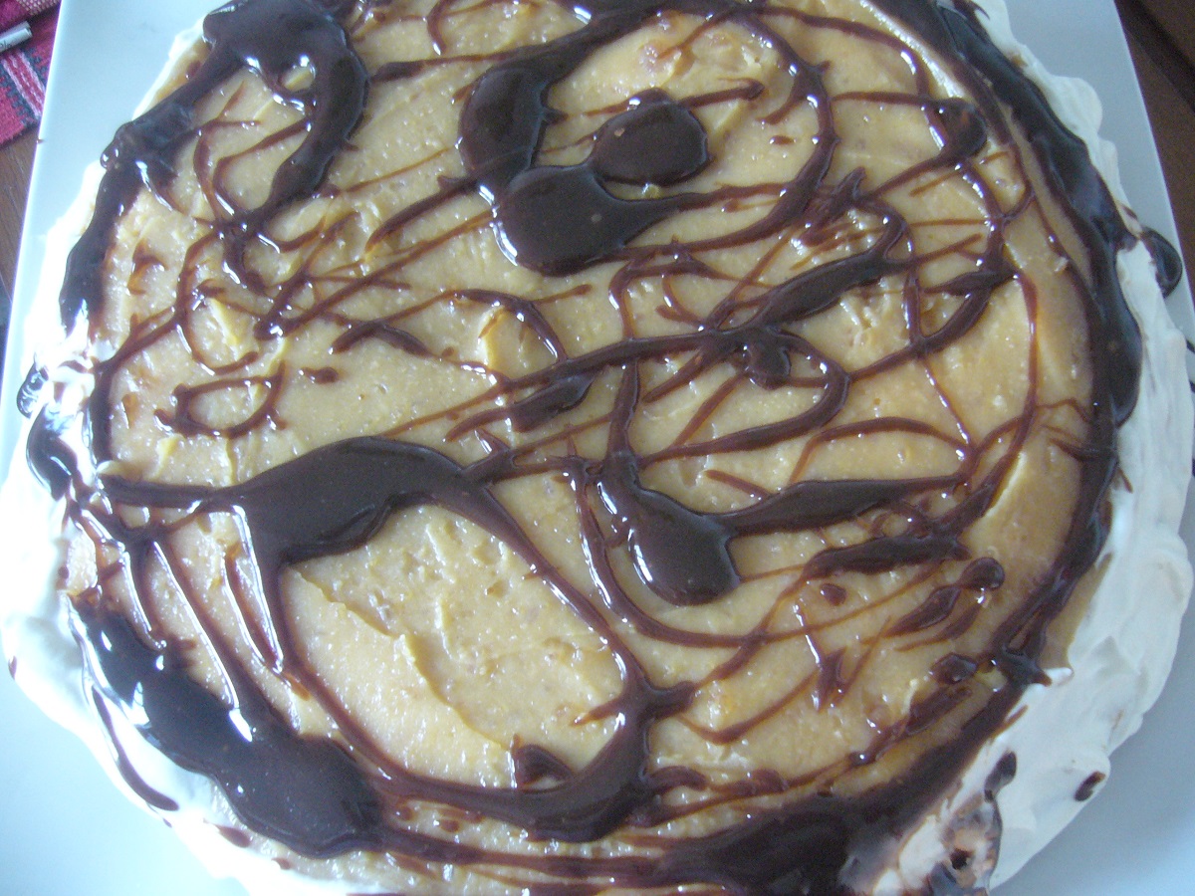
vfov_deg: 40.7
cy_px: 448
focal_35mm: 35
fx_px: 1208
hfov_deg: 52.6
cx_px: 598
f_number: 2.8
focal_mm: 5.8
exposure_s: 1/8
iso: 200
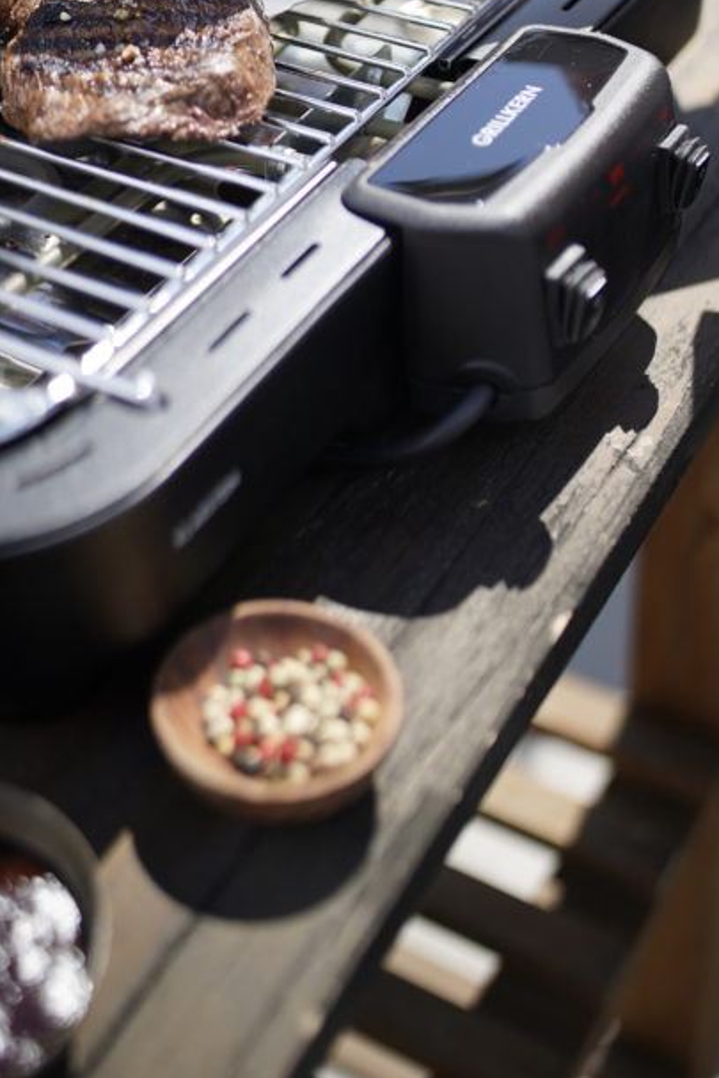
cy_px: 204
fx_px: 1766
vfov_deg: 32.9
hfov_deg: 23.0
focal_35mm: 59
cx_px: 292
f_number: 1.4
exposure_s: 1/5000
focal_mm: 35
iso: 100
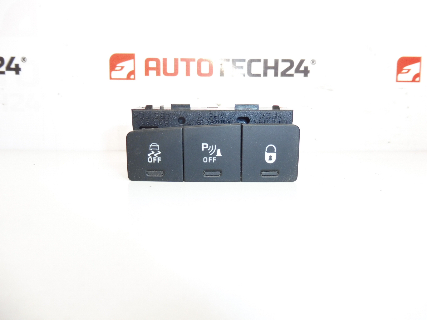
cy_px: 160
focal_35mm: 25
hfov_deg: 69.4
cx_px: 214
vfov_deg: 54.9
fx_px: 308
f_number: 3.5
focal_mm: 4.4
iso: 200
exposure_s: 1/125
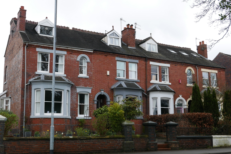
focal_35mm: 47
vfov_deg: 28.7
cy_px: 77
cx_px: 116
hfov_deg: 41.9
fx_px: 302
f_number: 5.6
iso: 200
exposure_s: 1/160
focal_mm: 21.3
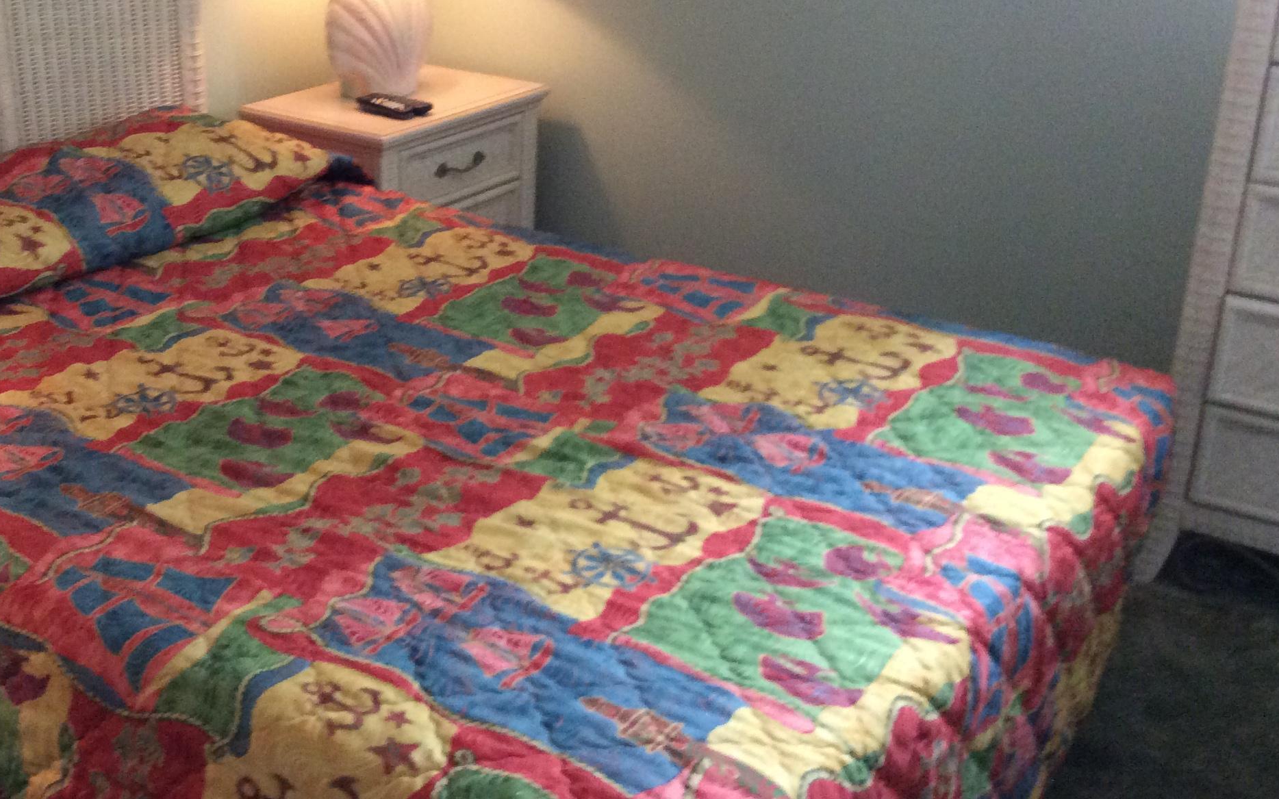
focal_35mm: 47
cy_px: 333
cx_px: 443
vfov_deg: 27.4
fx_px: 1638
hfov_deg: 42.2
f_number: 2.4
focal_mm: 3.3
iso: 250
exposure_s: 1/24
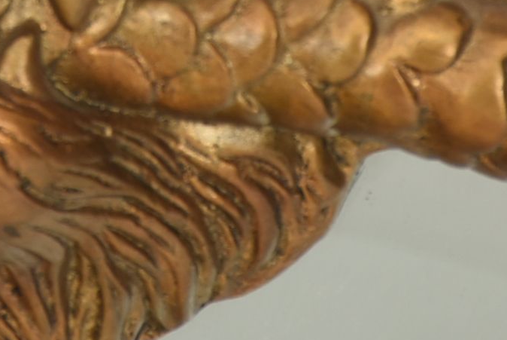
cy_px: -313
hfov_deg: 2.2
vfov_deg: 1.5
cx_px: 50
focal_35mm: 932
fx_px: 13140
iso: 200
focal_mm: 140
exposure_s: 1/160
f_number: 9
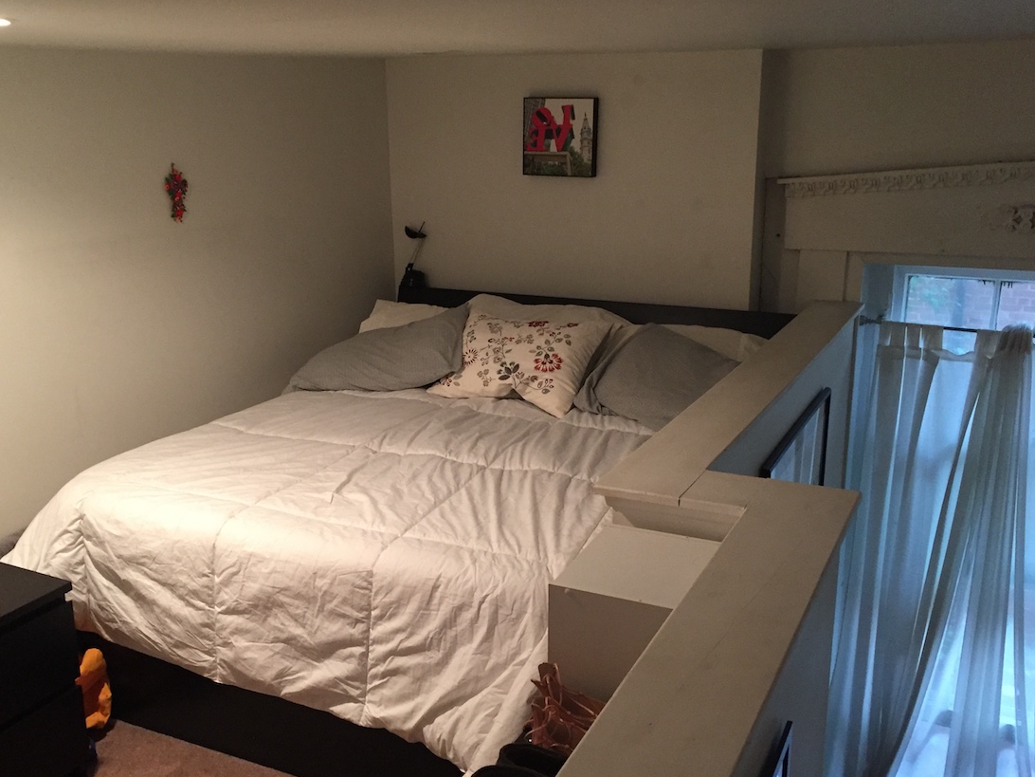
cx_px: 493
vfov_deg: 41.8
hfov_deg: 53.9
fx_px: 1017
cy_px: 392
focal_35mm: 34
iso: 160
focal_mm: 4.15
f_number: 2.2
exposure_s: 1/30
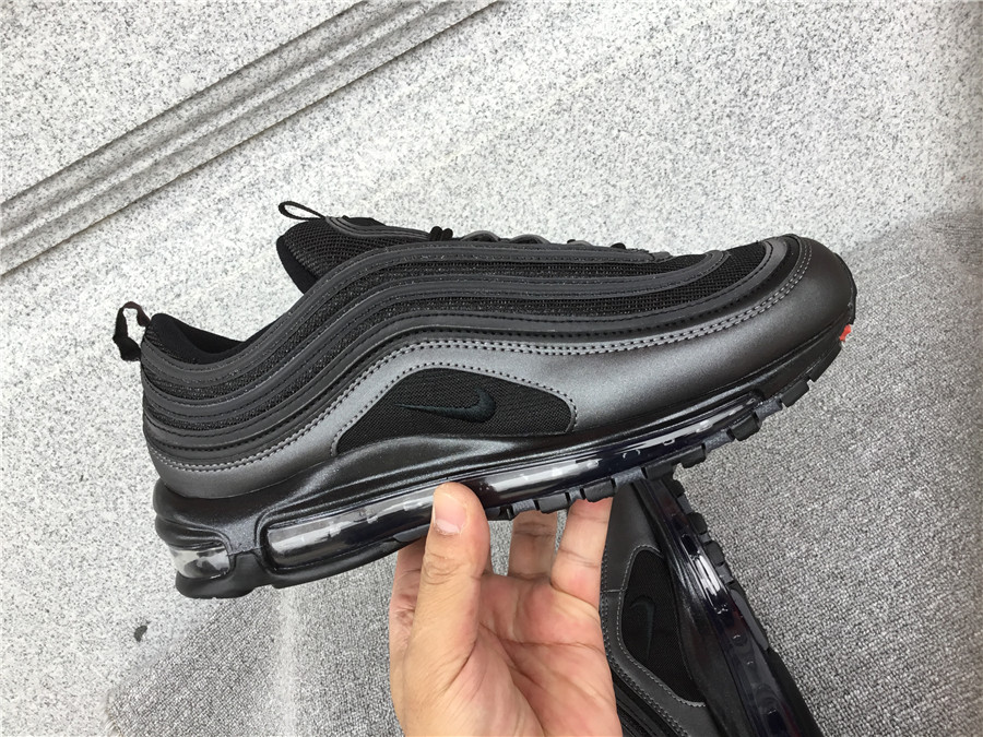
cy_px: 368
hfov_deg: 58.4
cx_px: 492
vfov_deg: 45.4
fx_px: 880
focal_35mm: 31
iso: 25
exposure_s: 1/104
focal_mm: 3.3
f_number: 2.4
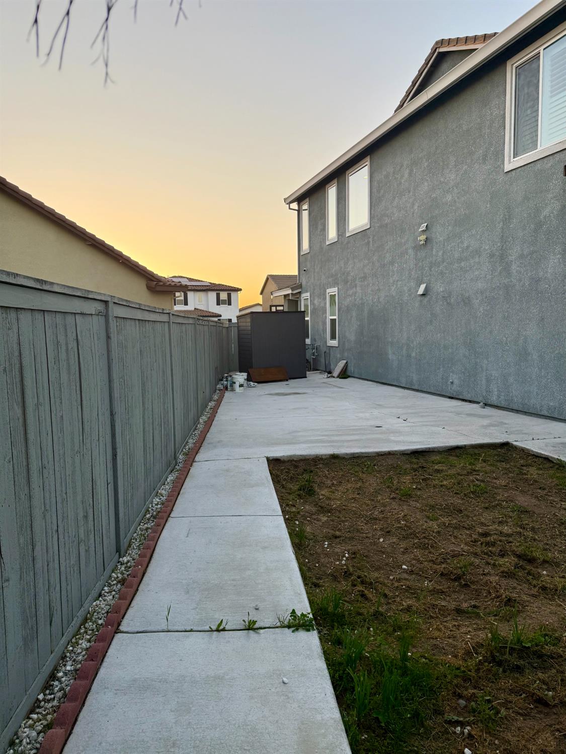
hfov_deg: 56.8
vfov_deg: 71.6
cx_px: 283
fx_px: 523
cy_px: 377
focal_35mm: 24
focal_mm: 6.76
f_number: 1.78
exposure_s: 1/617
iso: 100
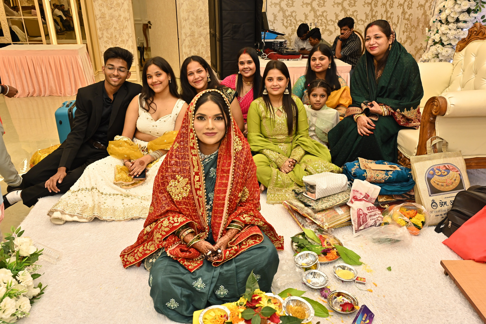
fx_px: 364
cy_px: 162
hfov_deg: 67.4
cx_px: 243
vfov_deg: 47.9
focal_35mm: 27
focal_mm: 27
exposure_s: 1/200
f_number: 6.3
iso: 640
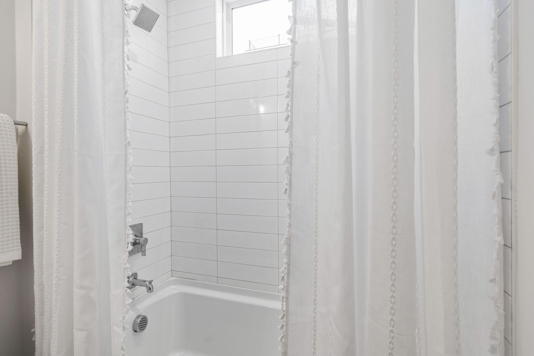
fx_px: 252
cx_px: 257
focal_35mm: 17
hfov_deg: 93.2
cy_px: 163
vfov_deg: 70.3
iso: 100
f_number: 8
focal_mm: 10
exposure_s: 1/8
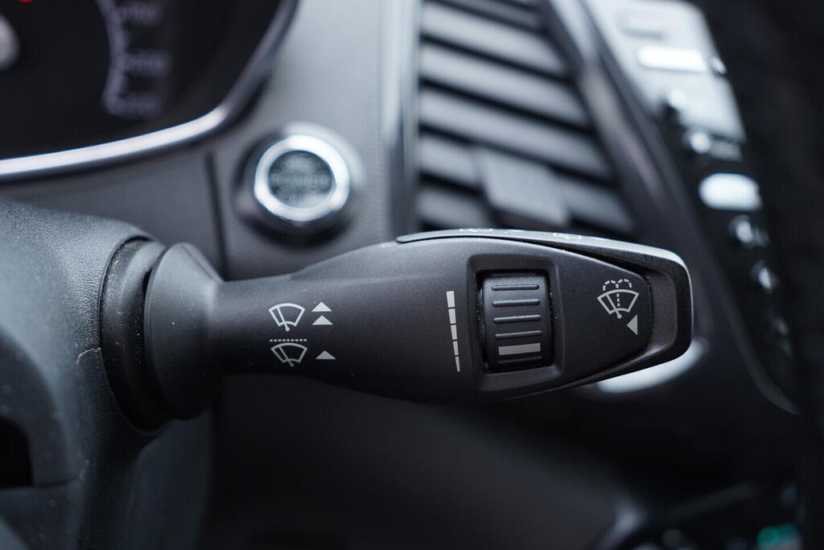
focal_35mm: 36
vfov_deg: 36.9
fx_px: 824
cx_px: 412
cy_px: 275
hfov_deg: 53.1
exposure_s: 1/40
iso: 320
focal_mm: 24
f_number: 2.8
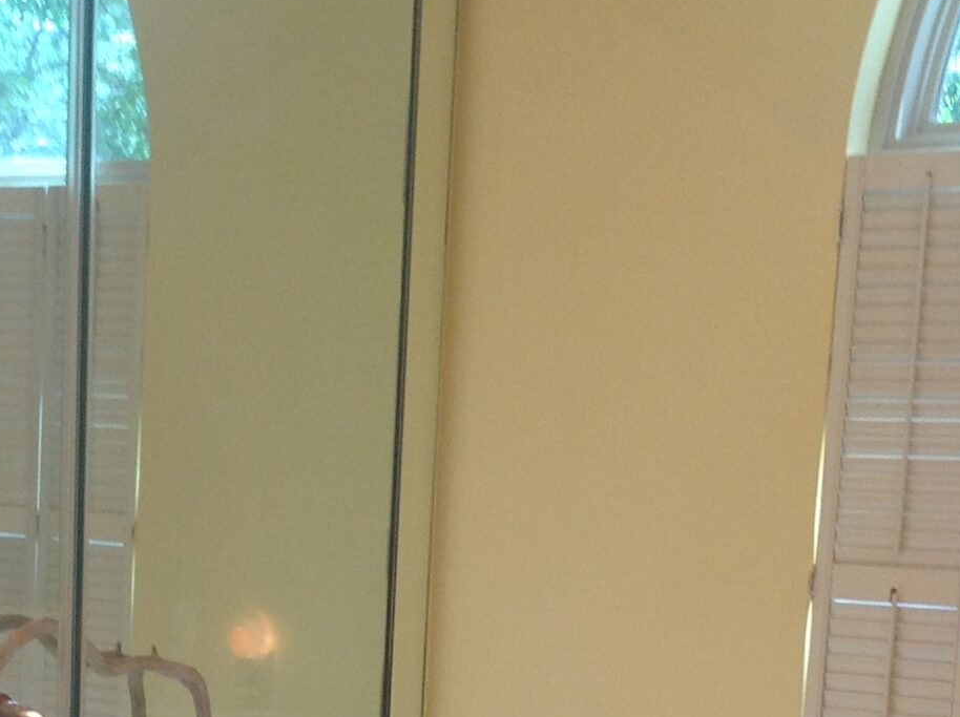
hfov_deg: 20.0
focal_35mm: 98
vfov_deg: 14.6
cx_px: 353
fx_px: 2714
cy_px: 845
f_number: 2.4
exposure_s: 1/40
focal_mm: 4.28
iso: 64
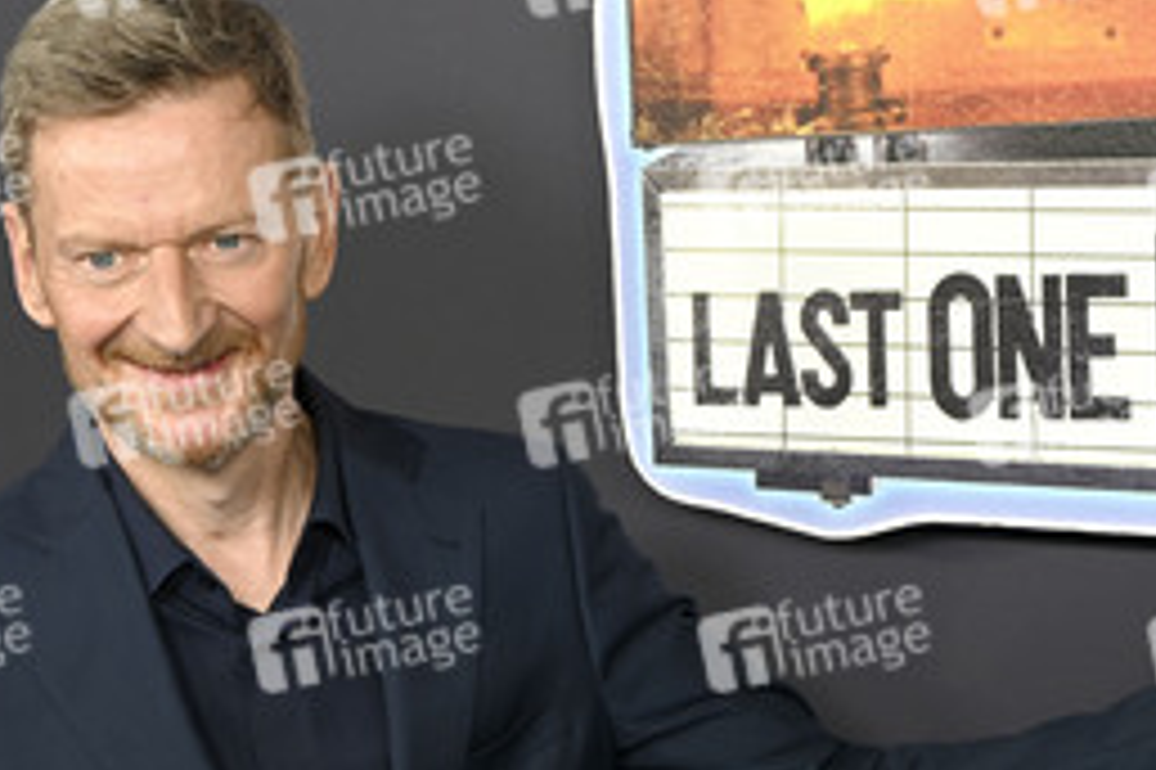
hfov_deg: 14.3
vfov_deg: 9.5
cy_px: 527
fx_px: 4621
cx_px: 695
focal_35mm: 144
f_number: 6.3
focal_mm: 82
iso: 400
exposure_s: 1/160
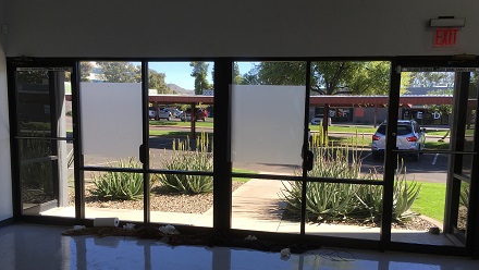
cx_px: 243
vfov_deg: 35.6
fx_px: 419
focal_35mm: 33
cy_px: 162
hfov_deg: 59.5
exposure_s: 1/284
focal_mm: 4.15
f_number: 2.2
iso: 25
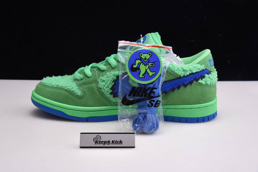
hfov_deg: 32.4
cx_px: 129
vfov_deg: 21.9
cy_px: 86
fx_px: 444
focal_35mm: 62
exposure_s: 1/125
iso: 100
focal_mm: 62
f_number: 11
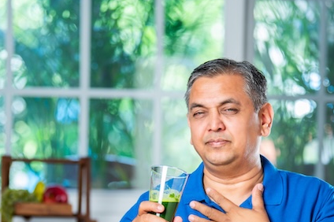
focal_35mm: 255
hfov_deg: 8.1
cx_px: 213
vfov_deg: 5.4
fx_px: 2364
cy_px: 187
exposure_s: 1/125
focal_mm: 120
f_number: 2.8
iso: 160
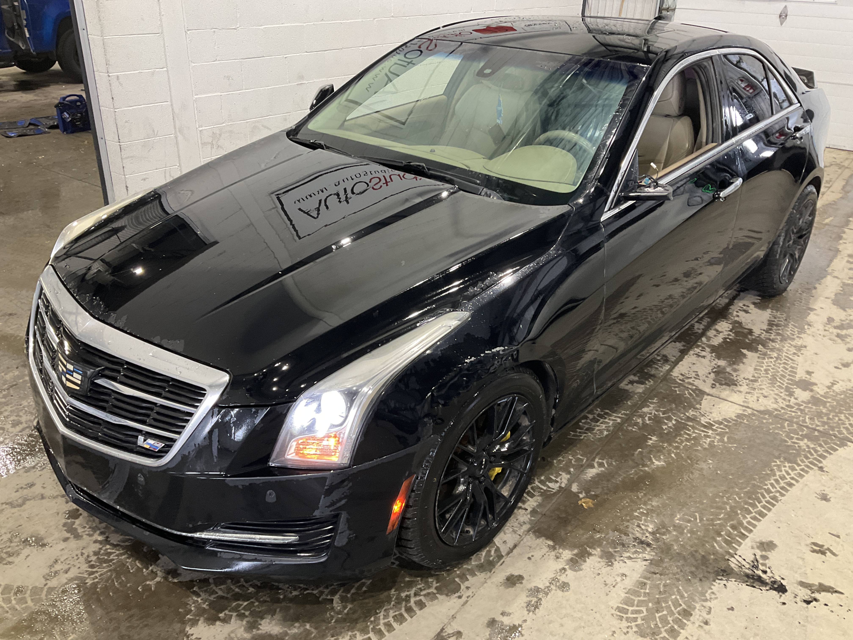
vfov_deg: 48.2
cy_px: 320
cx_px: 426
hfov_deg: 61.7
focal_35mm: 29
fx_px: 715
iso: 100
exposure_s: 1/60
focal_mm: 3
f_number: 1.8
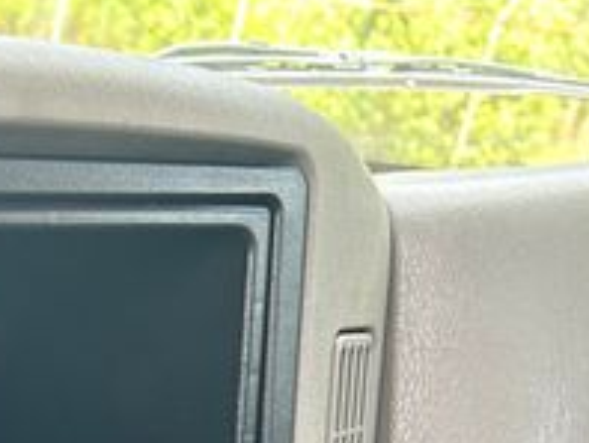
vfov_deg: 16.1
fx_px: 1431
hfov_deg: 19.7
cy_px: 663
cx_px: -327
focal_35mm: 84
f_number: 1.5
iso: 80
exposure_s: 1/121
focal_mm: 5.7
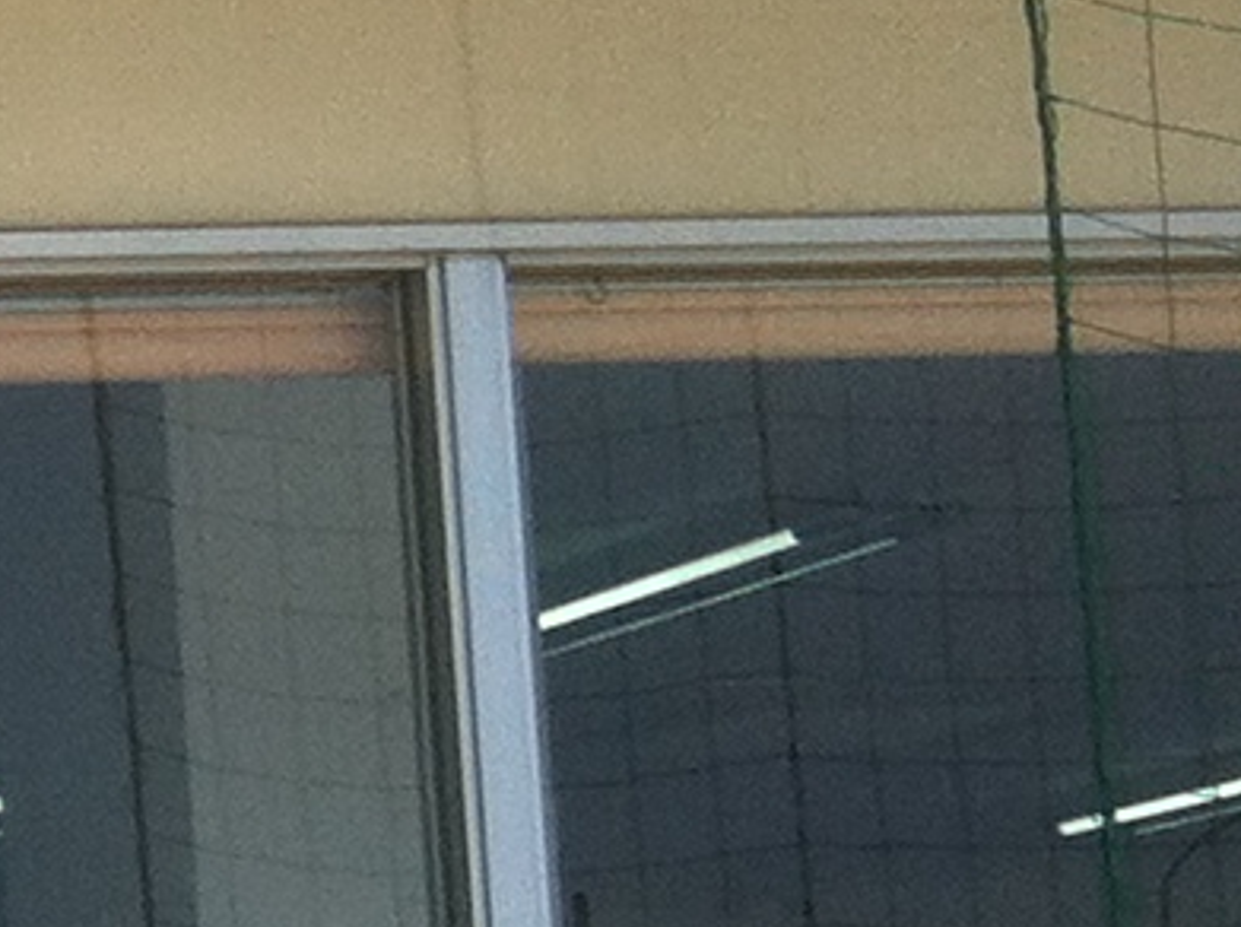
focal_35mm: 232
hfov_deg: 7.6
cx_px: -2279
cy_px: 844
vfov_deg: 6.4
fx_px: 8305
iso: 80
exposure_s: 1/794
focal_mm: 3.85
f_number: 2.8
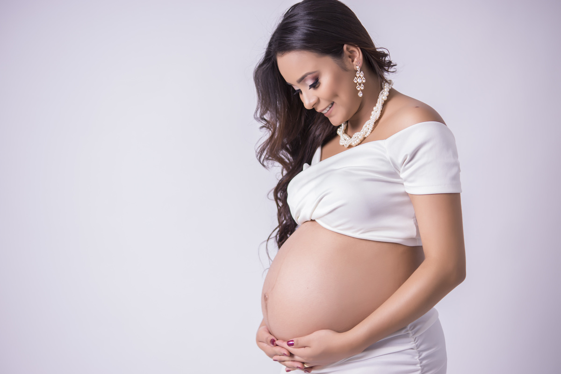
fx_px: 818
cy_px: 187
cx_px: 280
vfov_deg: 25.8
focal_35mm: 52
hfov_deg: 37.9
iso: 80
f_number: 2.2
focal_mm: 35
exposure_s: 1/160
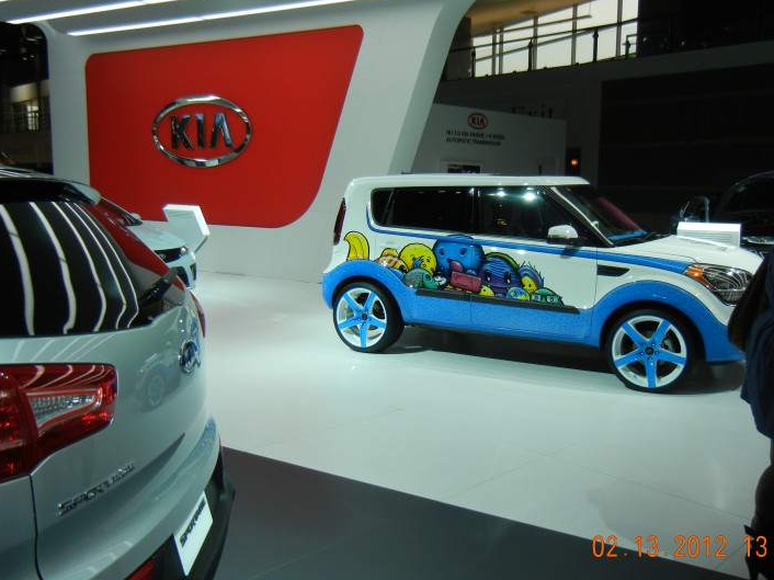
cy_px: 286
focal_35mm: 34
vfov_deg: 41.8
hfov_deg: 53.9
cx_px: 423
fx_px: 760
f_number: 3.5
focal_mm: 5.4
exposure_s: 1/133
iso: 160
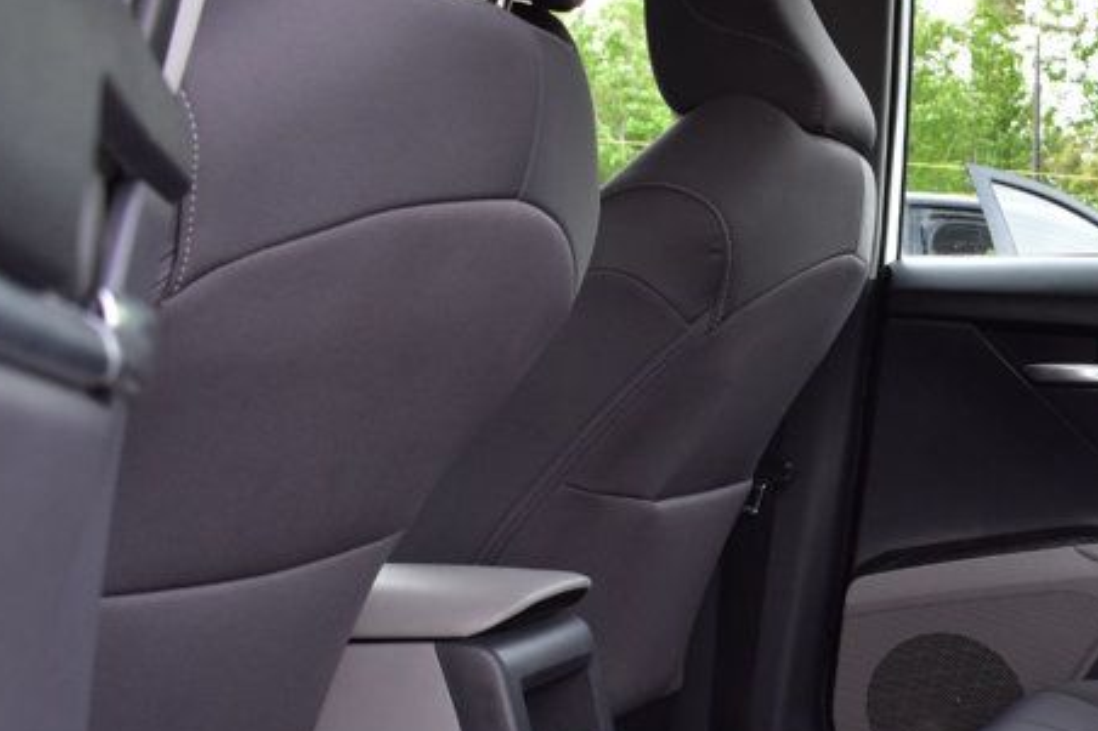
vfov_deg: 19.8
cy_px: 583
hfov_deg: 27.4
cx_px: 1171
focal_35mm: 68
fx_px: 2073
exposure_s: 1/40
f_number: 7.1
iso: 400
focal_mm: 20
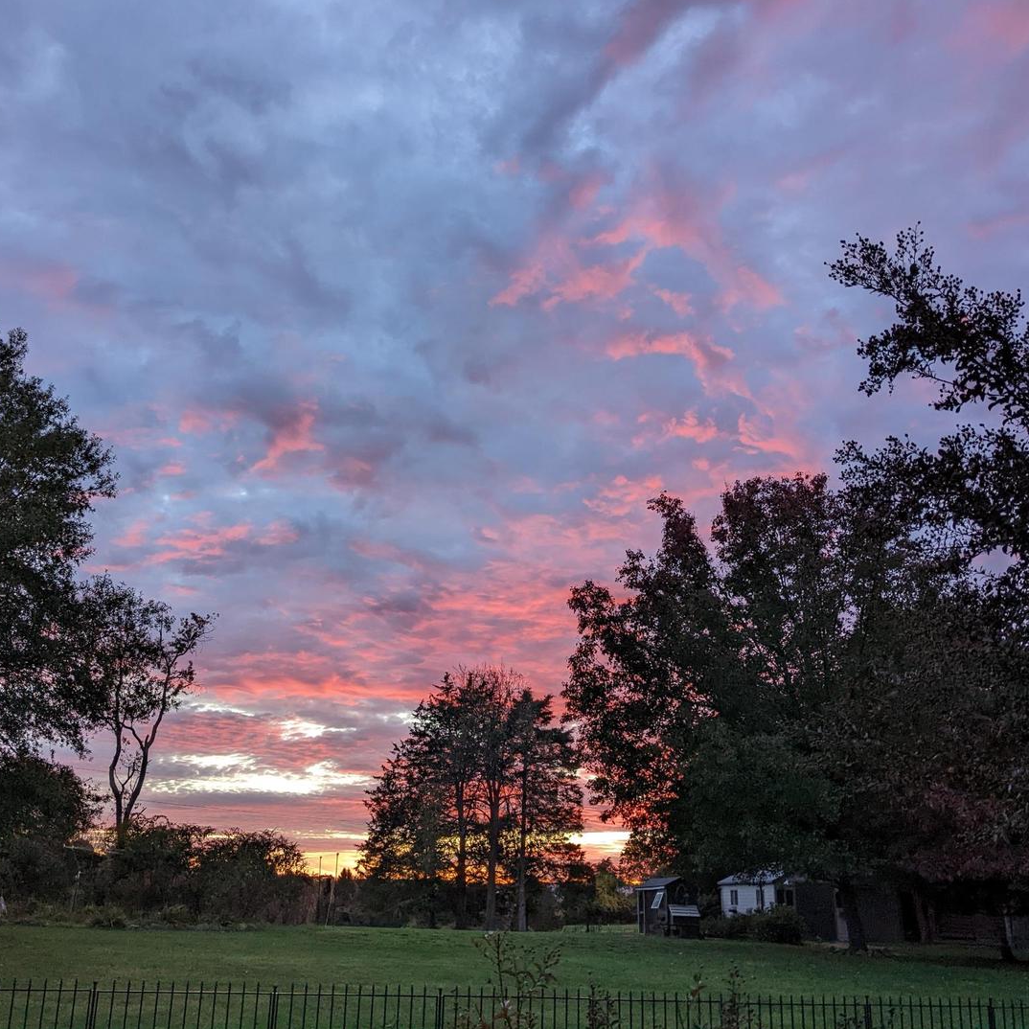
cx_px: 446
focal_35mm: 32
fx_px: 1076
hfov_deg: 51.0
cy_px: 514
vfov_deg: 51.1
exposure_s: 1/40
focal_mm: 4.38
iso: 61
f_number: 1.73
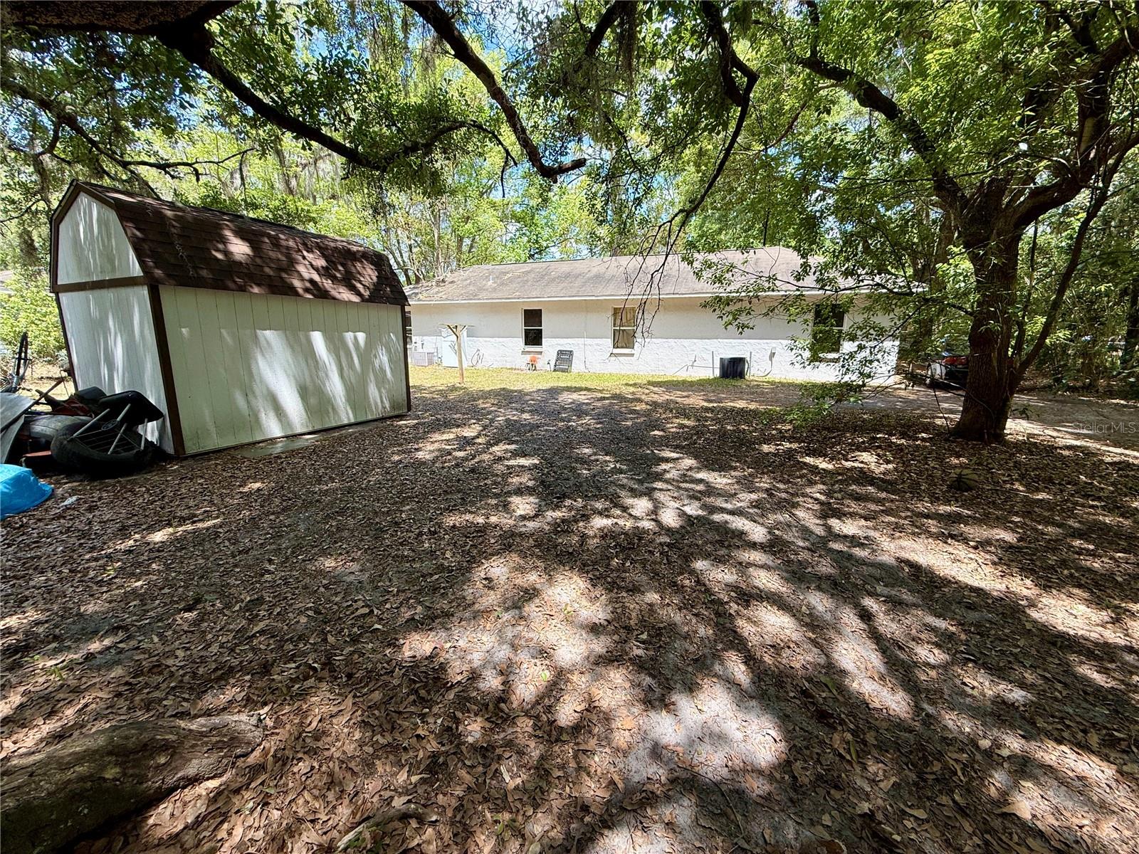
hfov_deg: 102.1
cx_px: 570
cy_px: 427
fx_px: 461
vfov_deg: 85.7
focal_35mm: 14
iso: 64
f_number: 2.2
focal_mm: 2.22
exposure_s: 1/502
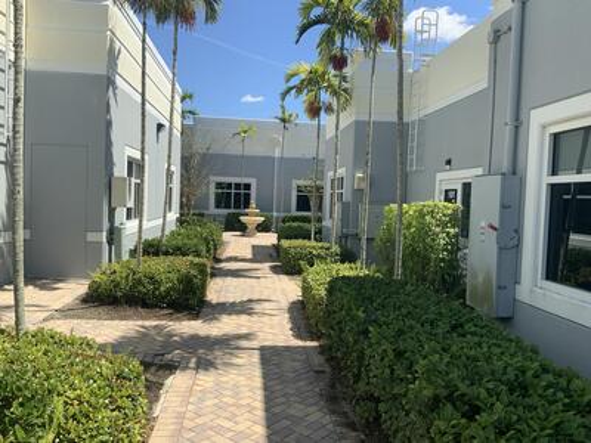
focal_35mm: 29
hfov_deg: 61.7
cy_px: 222
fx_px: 495
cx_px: 296
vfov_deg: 48.2
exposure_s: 1/1912
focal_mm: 3
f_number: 1.8
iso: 16
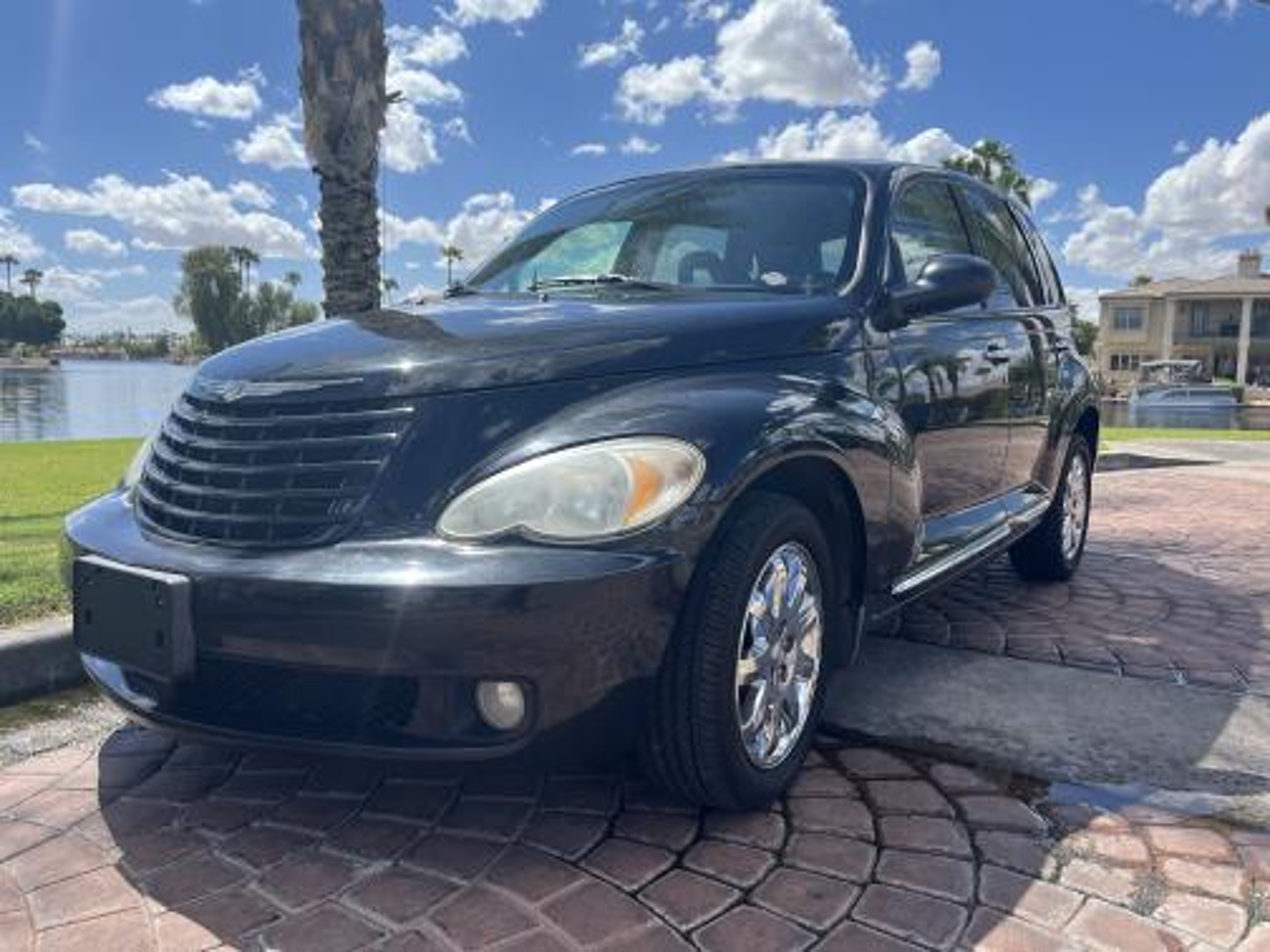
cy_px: 476
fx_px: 954
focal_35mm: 26
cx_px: 635
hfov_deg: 67.3
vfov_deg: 53.1
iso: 50
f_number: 1.6
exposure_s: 1/2825
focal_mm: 5.1
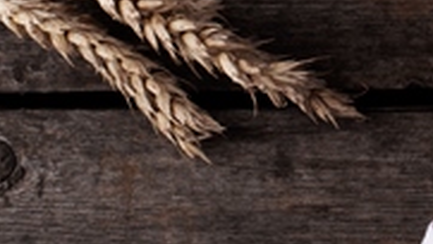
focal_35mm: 185
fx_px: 2125
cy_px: -116
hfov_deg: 11.0
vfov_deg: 6.5
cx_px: 713
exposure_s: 1/100
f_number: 9
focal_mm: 50
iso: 100
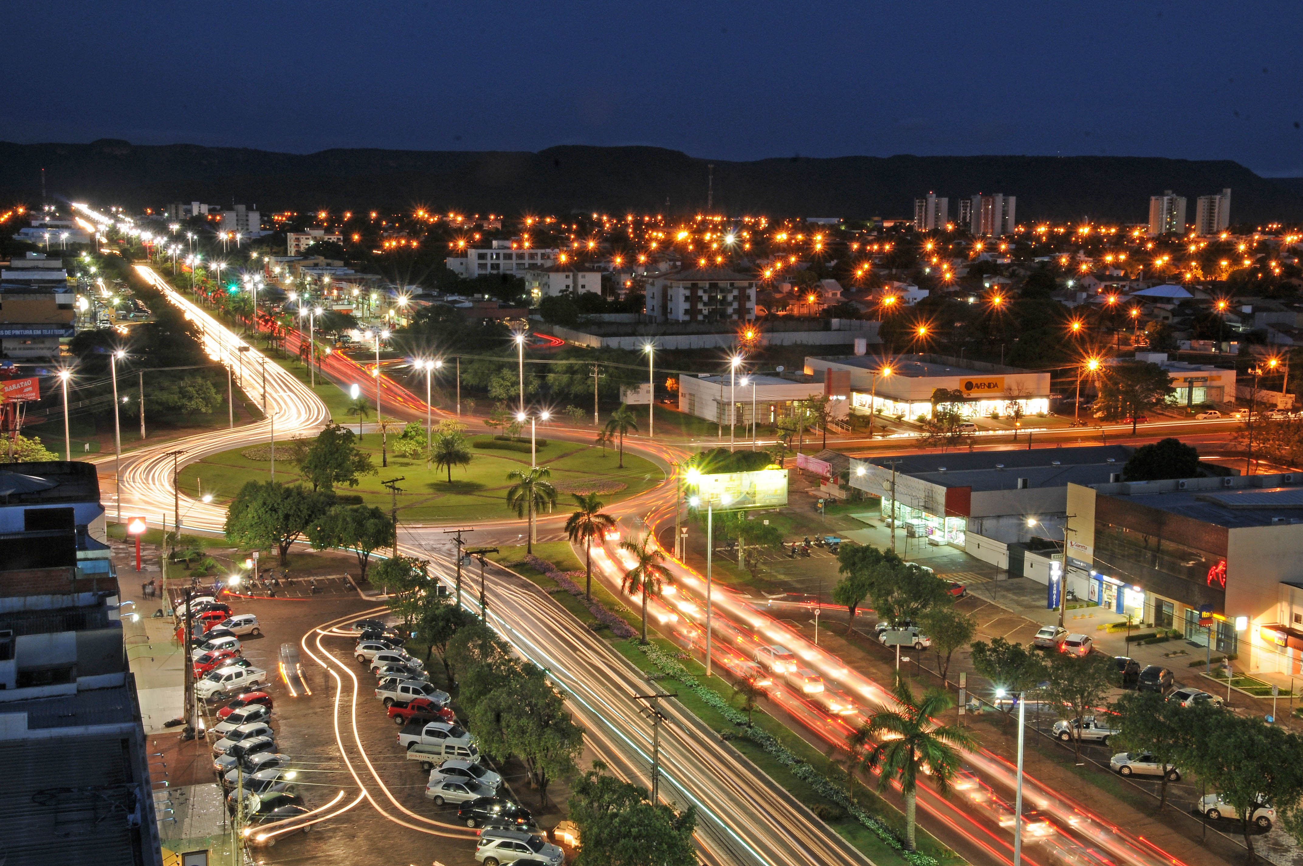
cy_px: 433
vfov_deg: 30.8
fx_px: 1573
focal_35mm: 44
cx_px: 652
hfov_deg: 45.0
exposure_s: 30
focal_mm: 29
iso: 200
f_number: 25
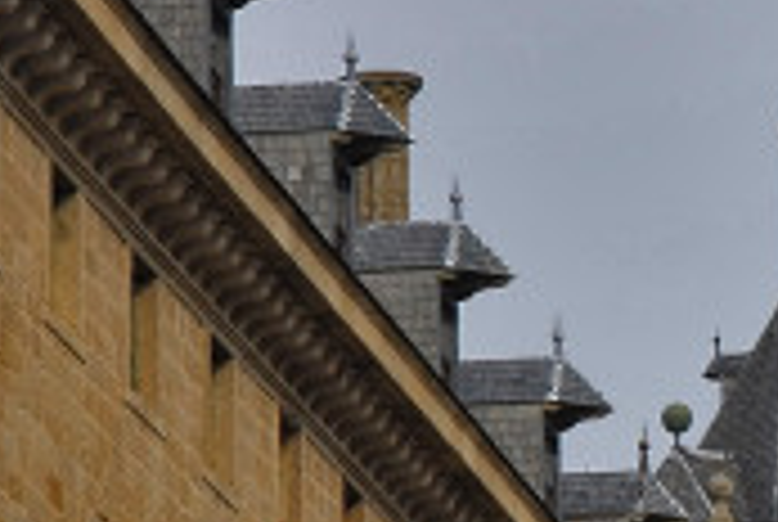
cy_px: 320
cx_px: 904
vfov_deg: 3.2
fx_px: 9287
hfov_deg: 4.8
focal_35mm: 429
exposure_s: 1/125
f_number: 9
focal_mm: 62
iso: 100
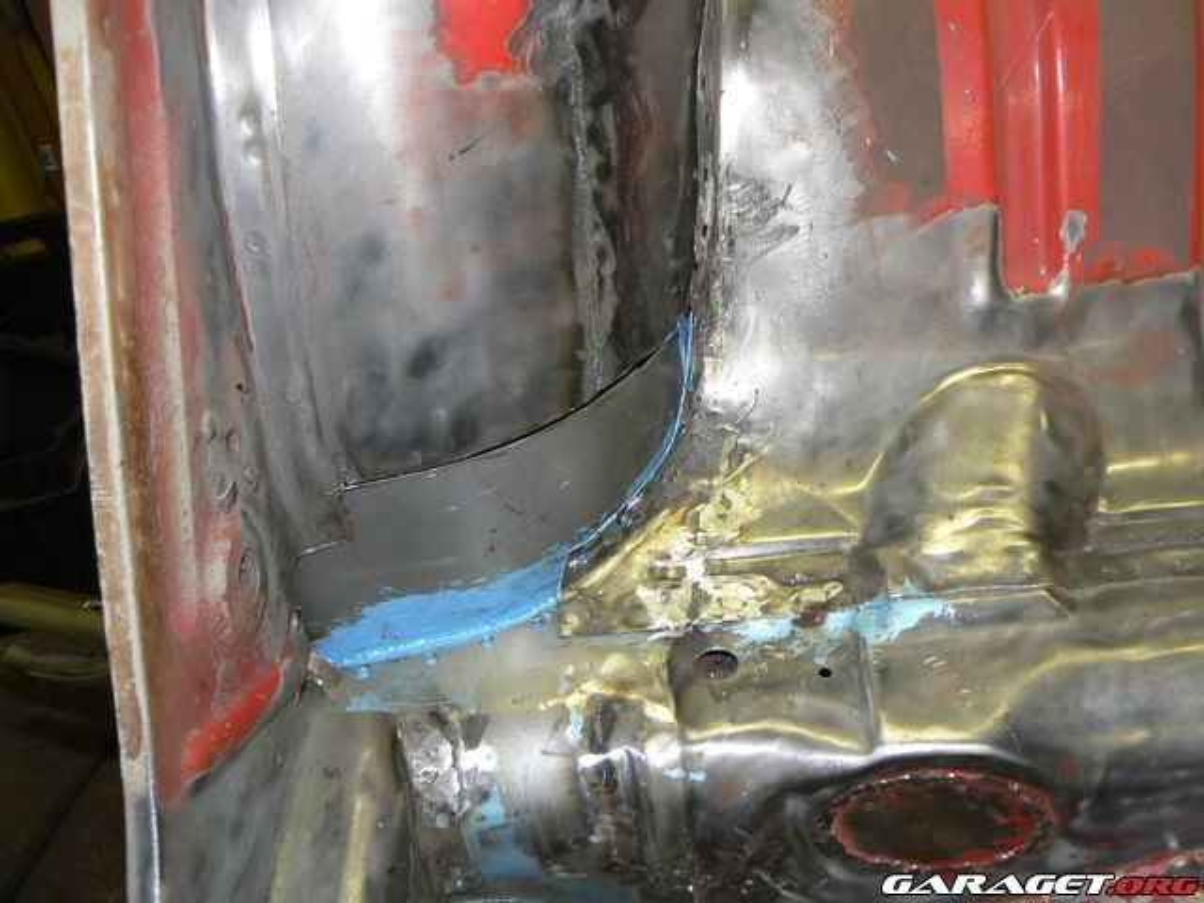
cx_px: 602
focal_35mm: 36
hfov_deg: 51.4
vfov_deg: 39.7
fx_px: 1252
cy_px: 452
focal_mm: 6
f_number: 2.8
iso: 100
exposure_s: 1/30
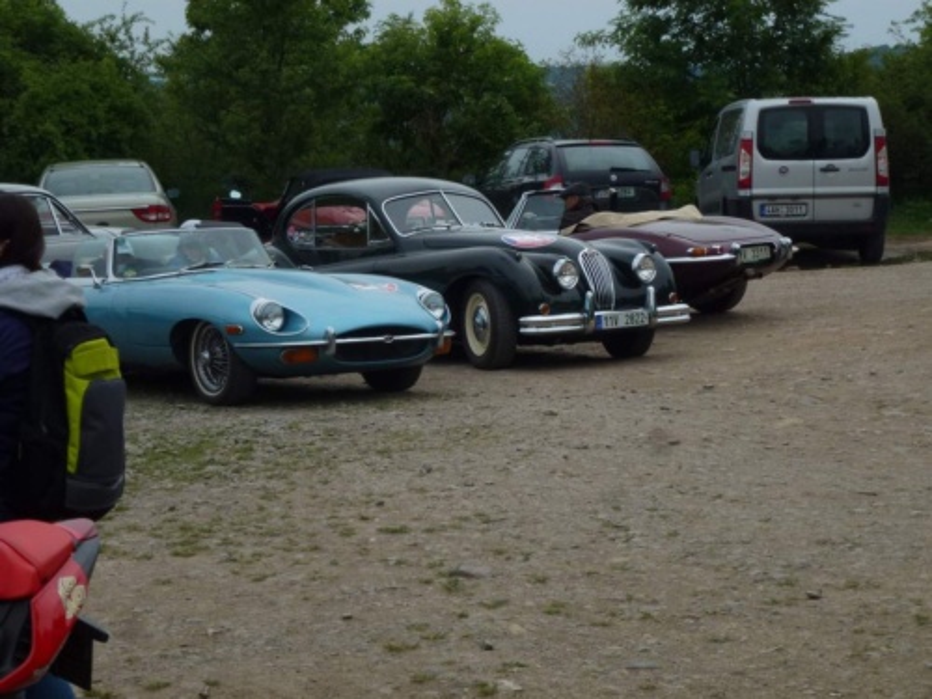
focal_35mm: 96
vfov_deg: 15.4
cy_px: 350
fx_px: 2585
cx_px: 466
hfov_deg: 20.4
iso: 100
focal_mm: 17.3
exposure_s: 1/800
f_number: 5
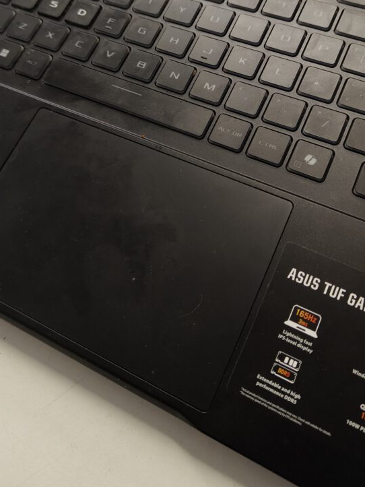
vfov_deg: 52.8
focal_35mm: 34
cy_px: 156
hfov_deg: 41.8
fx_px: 478
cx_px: 195
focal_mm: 5.59
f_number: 1.8
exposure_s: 1/100
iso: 100
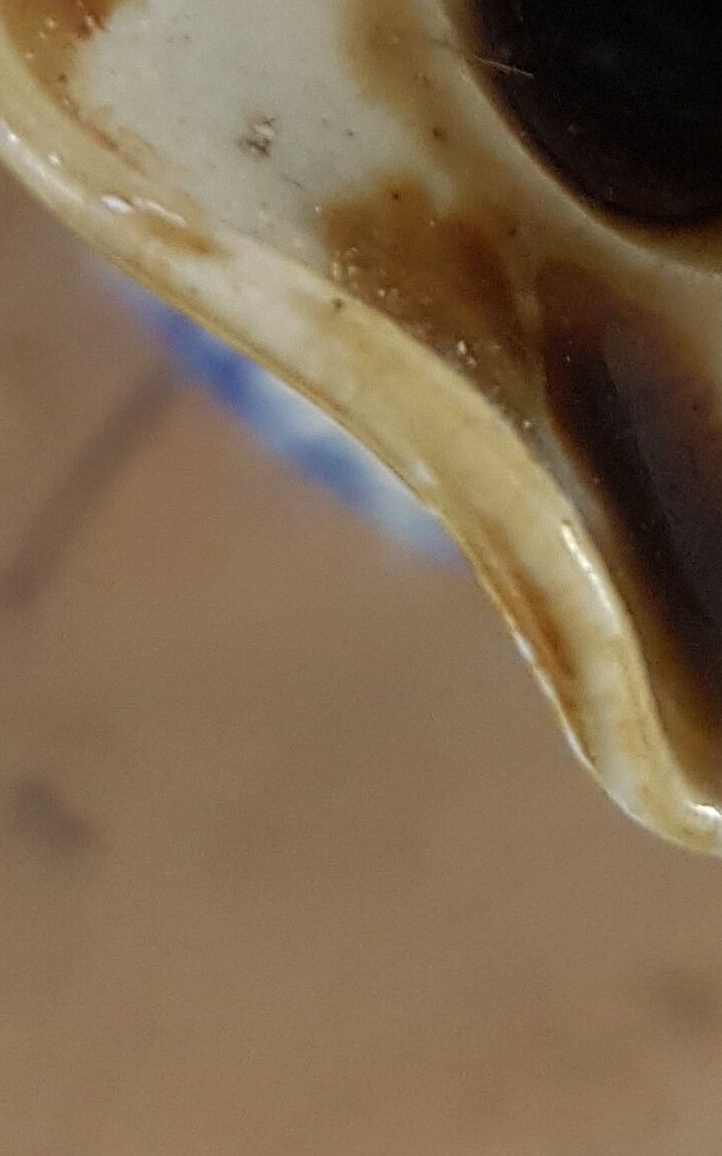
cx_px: 885
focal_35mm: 97
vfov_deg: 19.7
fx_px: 3055
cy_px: -352
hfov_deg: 13.1
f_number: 1.7
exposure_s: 1/10
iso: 250
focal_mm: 4.2
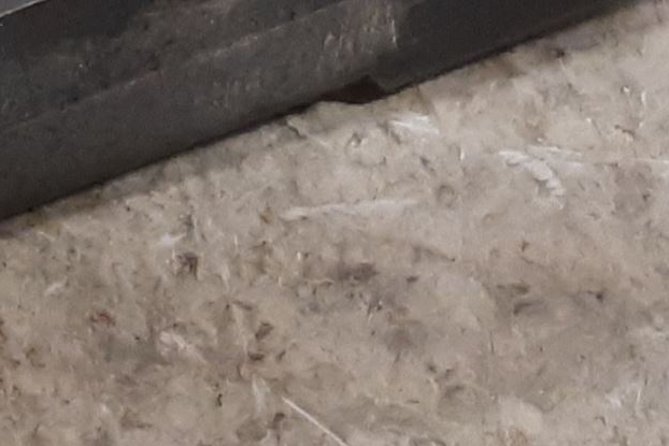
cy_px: -155
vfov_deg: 14.6
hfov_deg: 21.6
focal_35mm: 89
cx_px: -70
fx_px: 1654
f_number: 1.7
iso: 200
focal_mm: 3.93
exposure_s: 1/25
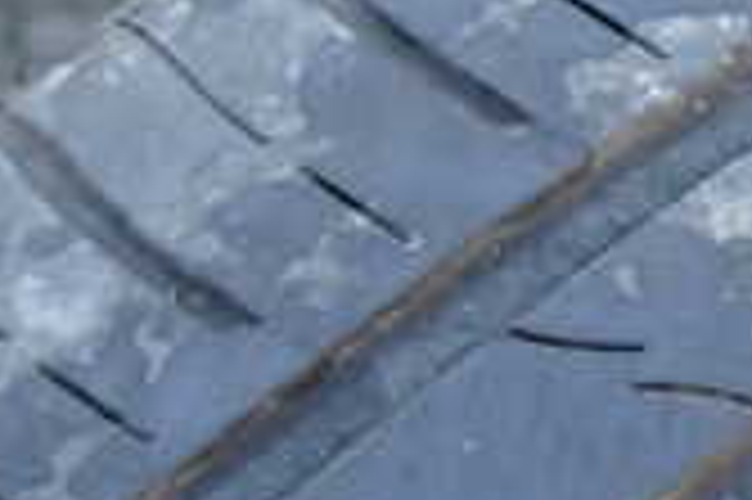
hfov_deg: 8.7
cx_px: 1166
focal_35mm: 232
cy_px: 423
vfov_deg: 5.9
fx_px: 4841
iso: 200
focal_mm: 11.09
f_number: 3.6
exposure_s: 1/80
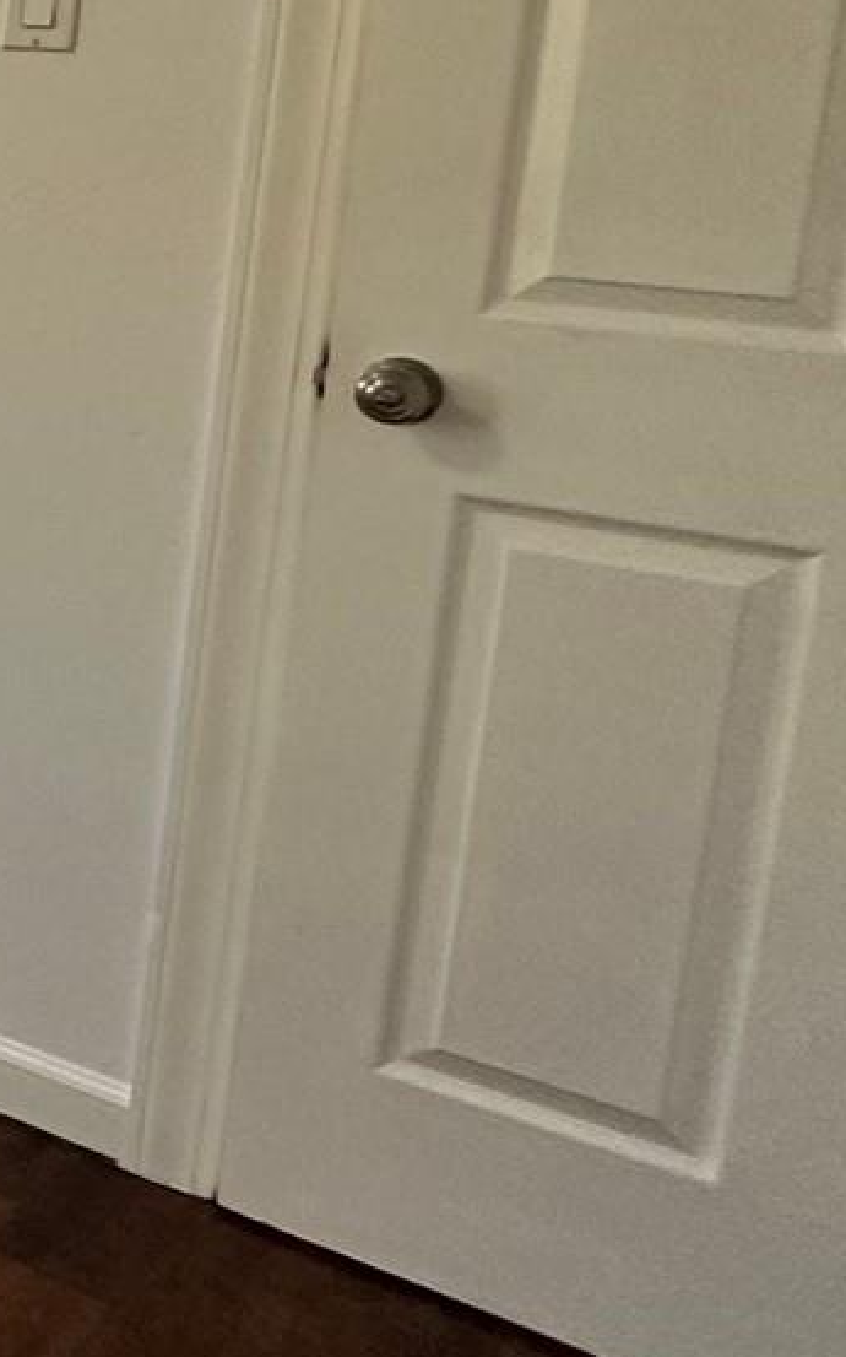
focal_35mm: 55
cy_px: 236
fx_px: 2032
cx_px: -1327
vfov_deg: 35.5
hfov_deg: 13.8
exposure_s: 1/60
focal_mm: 2.22
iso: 160
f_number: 2.2
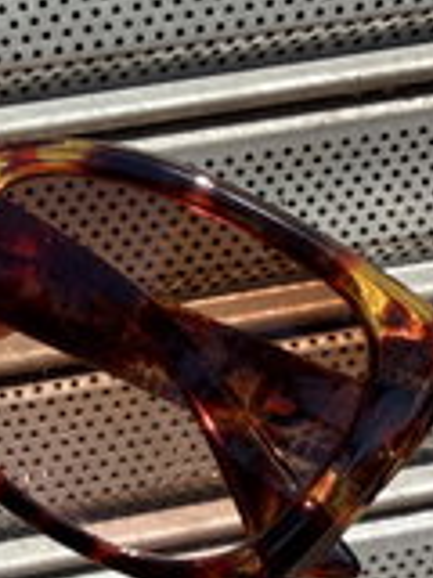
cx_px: -108
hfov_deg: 17.4
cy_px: 399
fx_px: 1334
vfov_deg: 24.3
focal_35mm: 80
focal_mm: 2.22
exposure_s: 1/865
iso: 16
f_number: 2.2
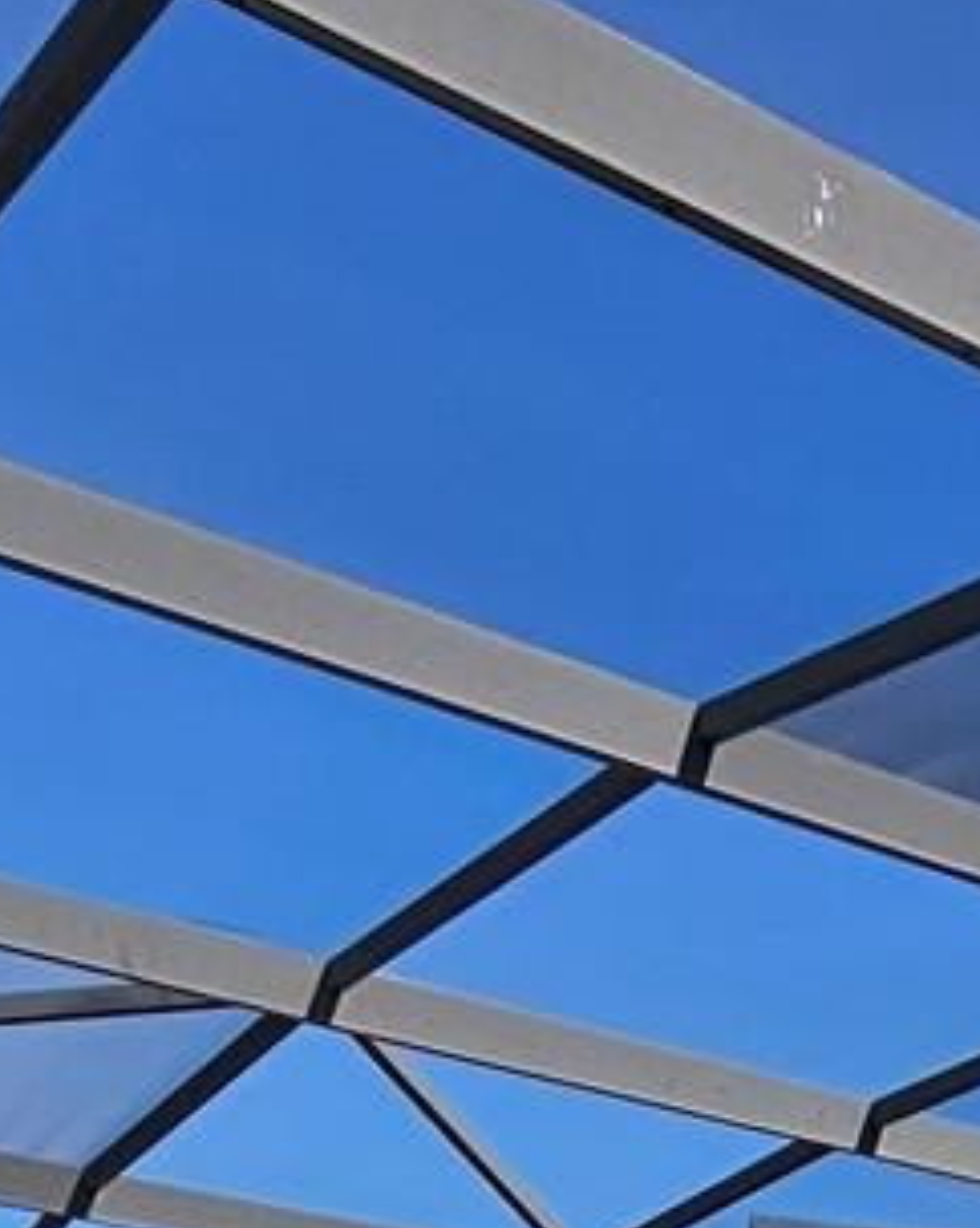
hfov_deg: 20.4
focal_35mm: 67
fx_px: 2432
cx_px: 1340
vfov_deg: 22.2
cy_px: 1953
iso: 50
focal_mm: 2.2
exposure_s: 1/1641
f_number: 2.2
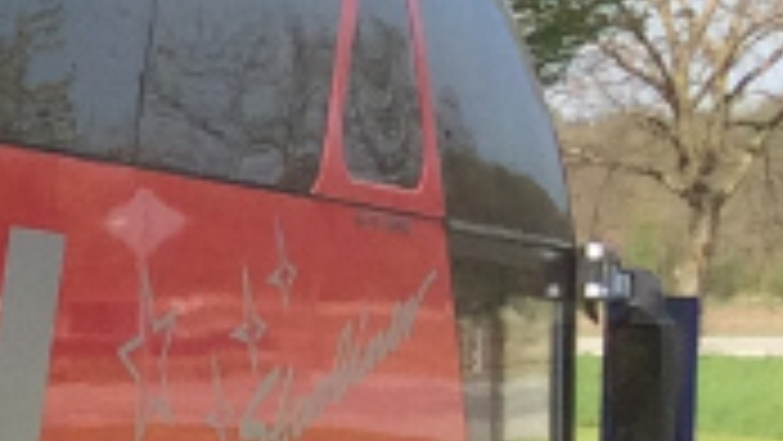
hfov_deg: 7.6
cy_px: 461
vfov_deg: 5.1
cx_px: -1804
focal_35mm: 236
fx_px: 4901
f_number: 2.2
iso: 32
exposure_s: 1/1026
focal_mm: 4.15
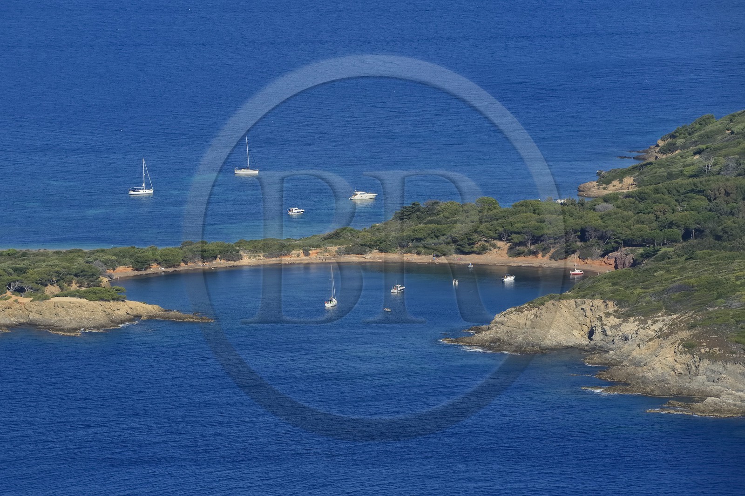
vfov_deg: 6.9
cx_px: 372
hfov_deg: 10.3
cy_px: 248
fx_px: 4138
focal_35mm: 200
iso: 800
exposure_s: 1/1600
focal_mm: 200
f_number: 11
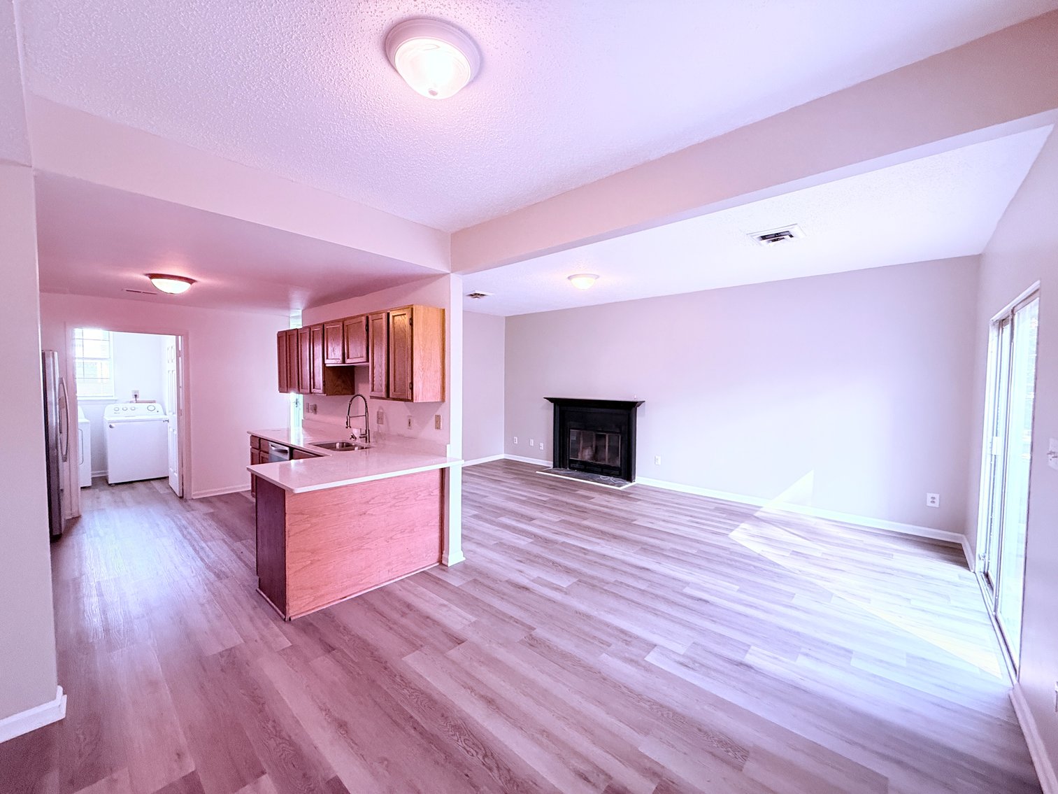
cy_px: 397
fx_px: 428
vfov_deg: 85.7
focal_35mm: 14
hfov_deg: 102.1
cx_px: 529
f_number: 2.2
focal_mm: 2.22
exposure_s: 1/120
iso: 320
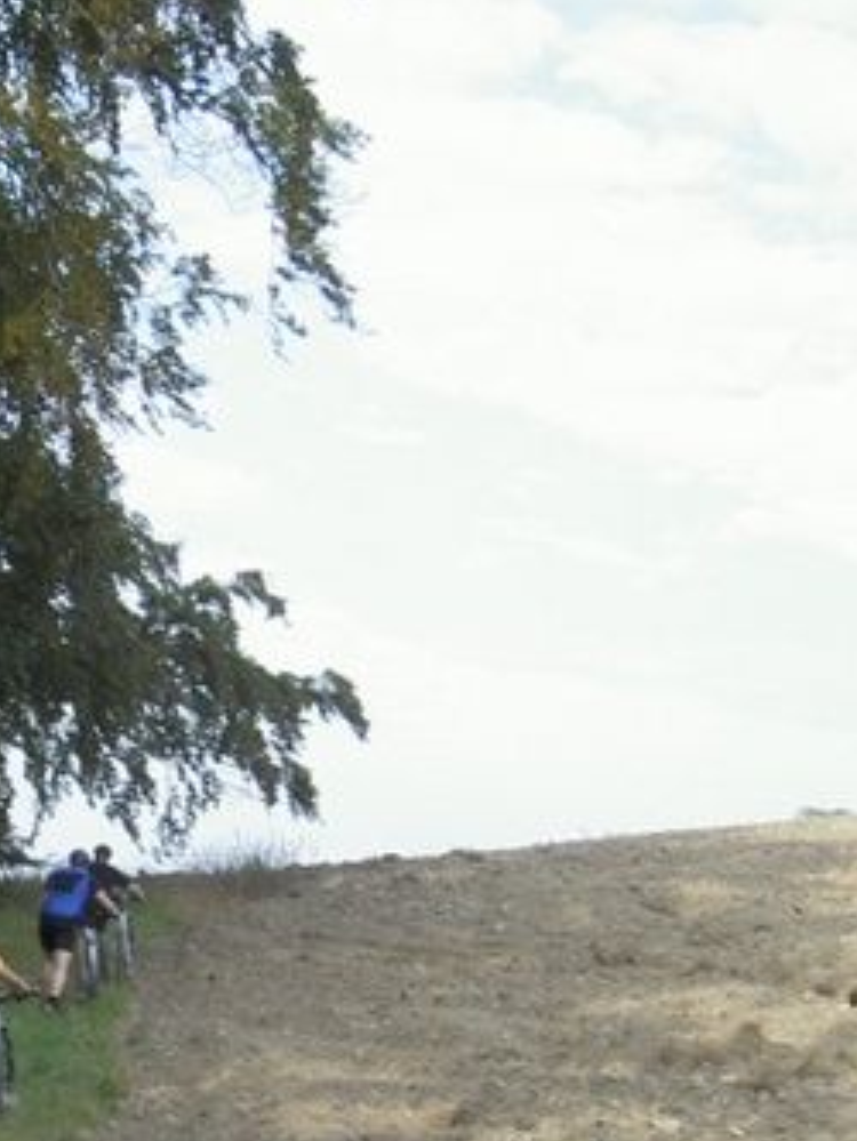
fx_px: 2804
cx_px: 41
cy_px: 742
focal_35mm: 85
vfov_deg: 22.9
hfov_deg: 17.1
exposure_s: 1/152
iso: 100
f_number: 4.7
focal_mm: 8
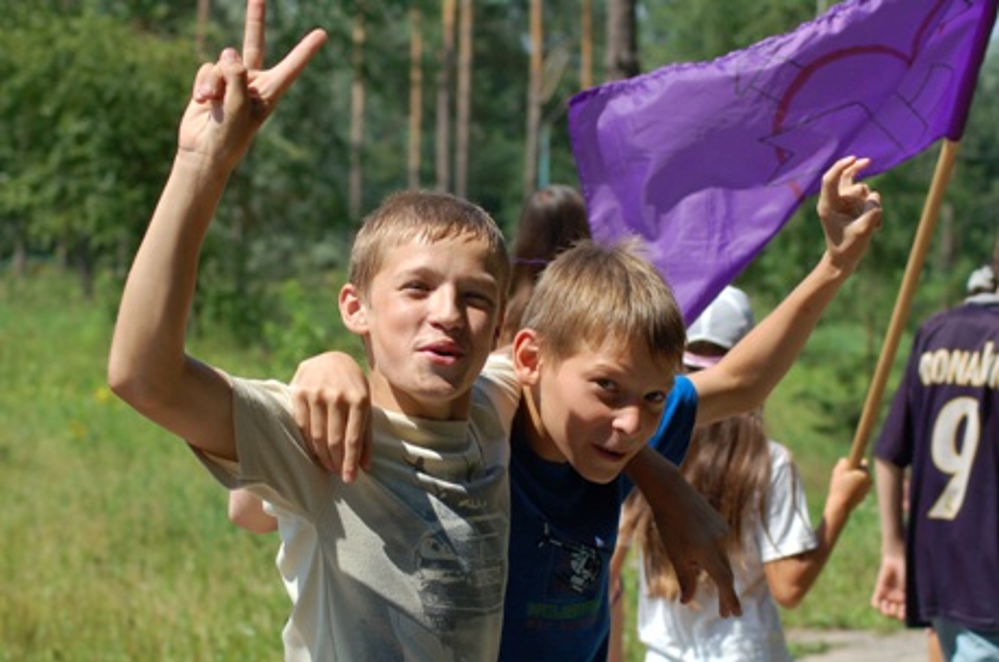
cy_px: 331
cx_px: 500
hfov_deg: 19.5
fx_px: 2909
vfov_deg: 13.0
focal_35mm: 105
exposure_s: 1/1250
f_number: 5.6
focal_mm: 70
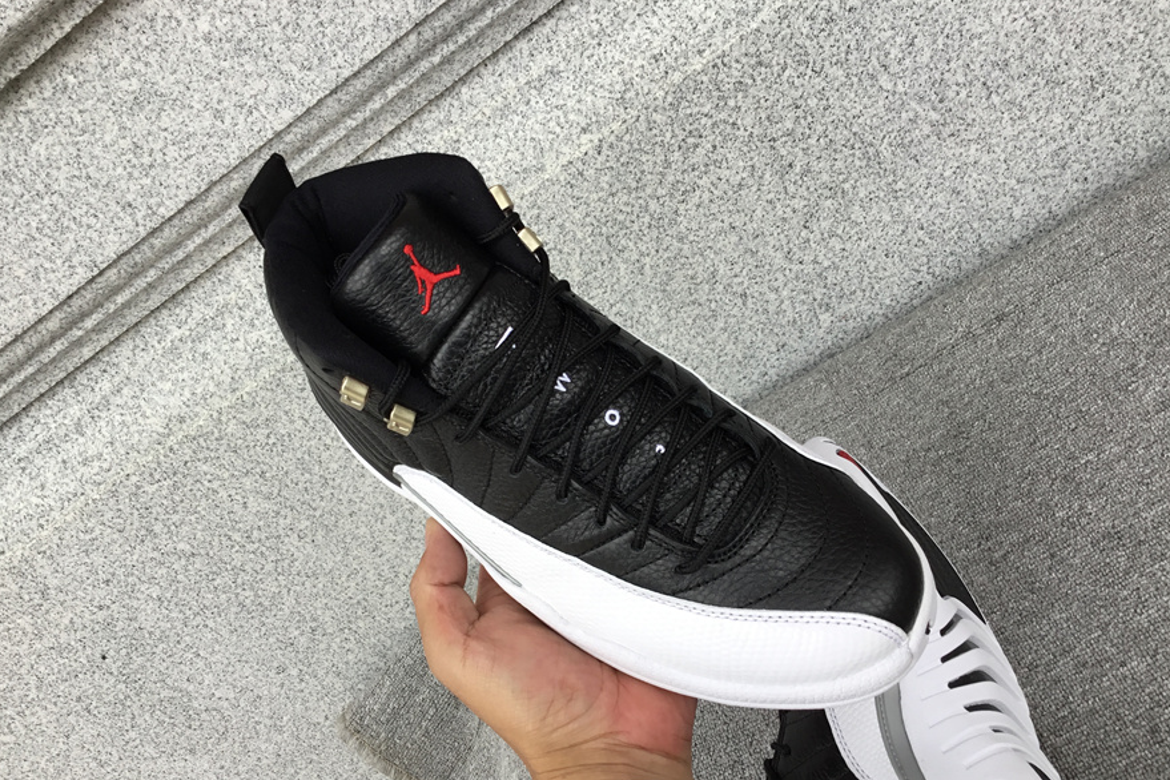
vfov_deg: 39.9
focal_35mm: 33
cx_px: 582
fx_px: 1072
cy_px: 433
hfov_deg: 57.2
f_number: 2.4
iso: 25
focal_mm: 3.3
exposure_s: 1/136
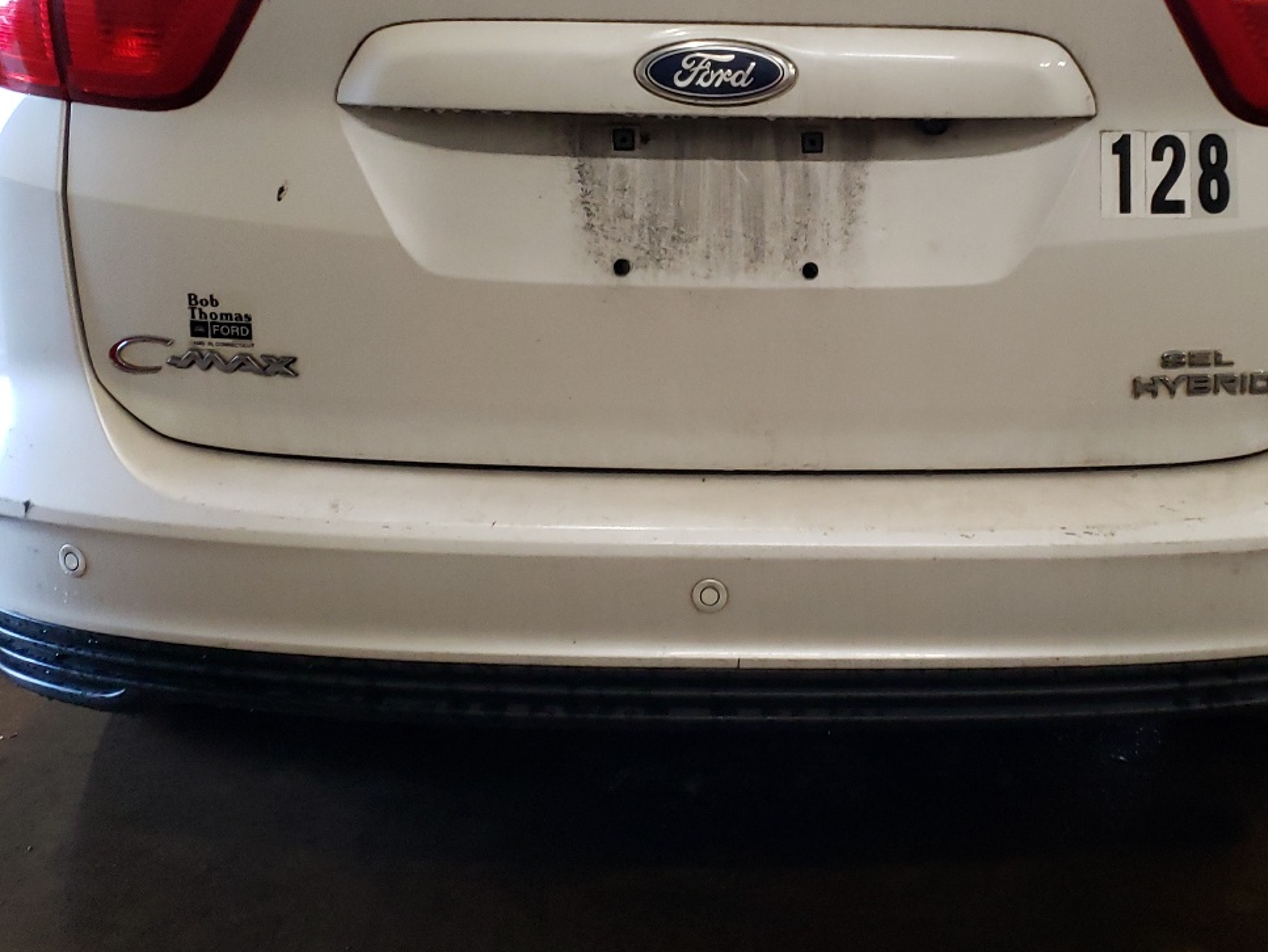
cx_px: 796
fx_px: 1576
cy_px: 281
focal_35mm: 43
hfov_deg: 43.5
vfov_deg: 33.2
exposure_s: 1/60.2
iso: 265
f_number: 1.5
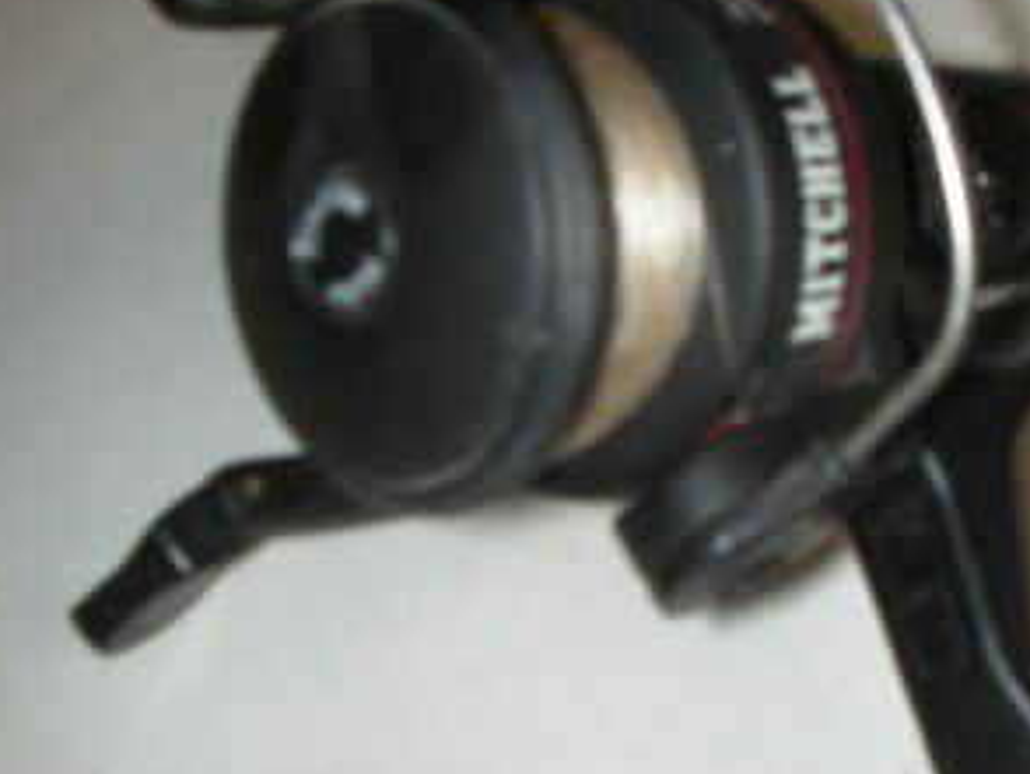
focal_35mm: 62
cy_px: 354
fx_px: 1846
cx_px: 708
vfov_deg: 23.7
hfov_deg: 30.9
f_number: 3.5
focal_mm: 6.3
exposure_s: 1/30
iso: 200
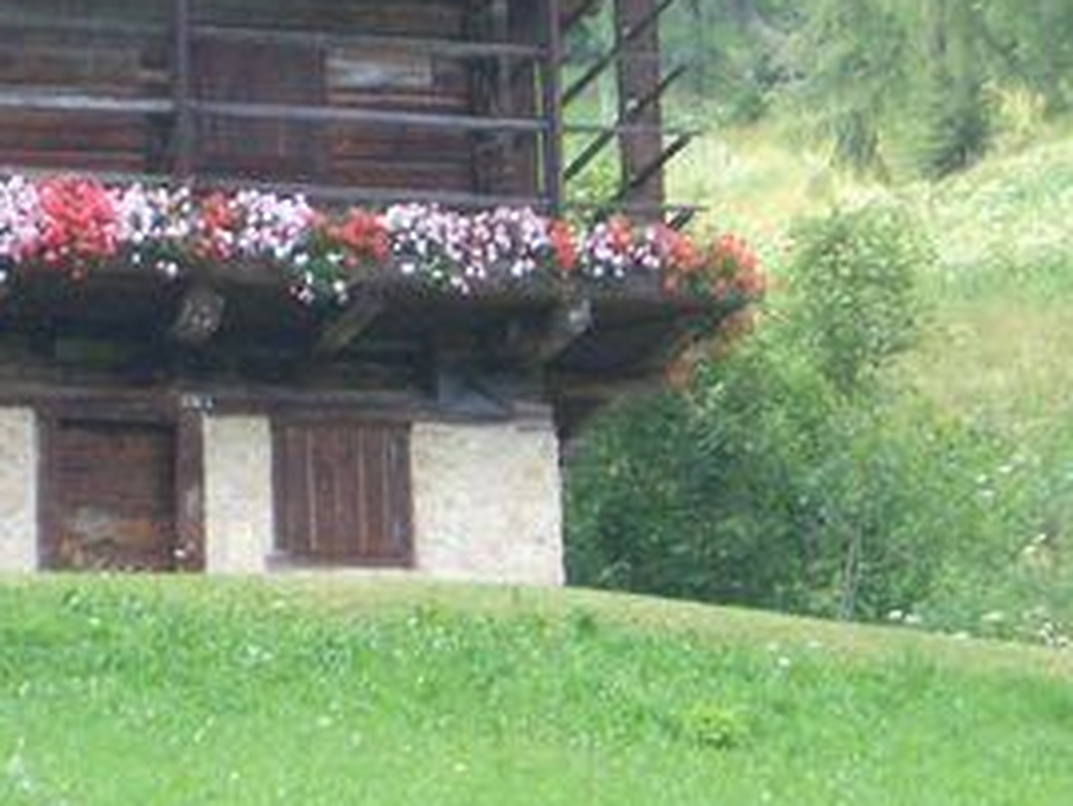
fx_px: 7257
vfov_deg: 6.3
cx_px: 136
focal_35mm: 234
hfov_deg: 8.4
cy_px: -48
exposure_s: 1/100
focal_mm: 17.4
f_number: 4.8
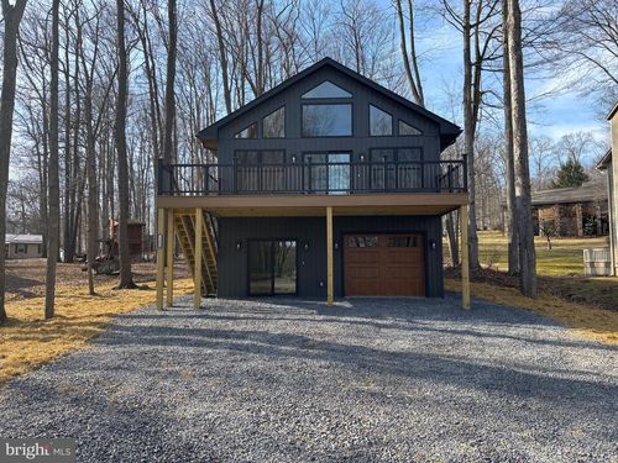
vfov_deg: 53.1
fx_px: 464
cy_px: 232
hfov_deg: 67.3
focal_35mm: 26
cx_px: 309
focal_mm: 5.96
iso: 50
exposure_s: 1/818
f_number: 1.6
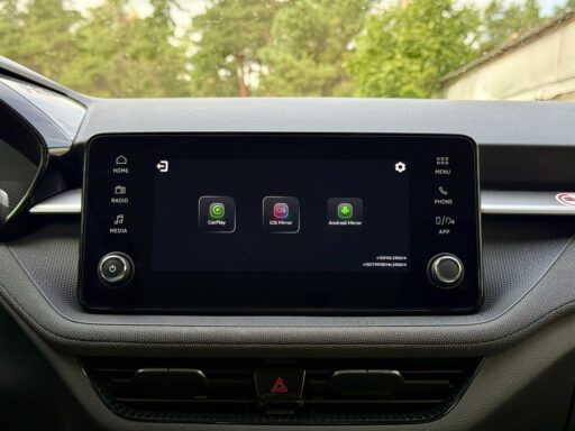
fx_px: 797
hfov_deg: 39.7
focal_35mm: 48
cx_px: 288
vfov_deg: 30.3
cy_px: 216
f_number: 1.78
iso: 100
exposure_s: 1/243
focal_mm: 6.76
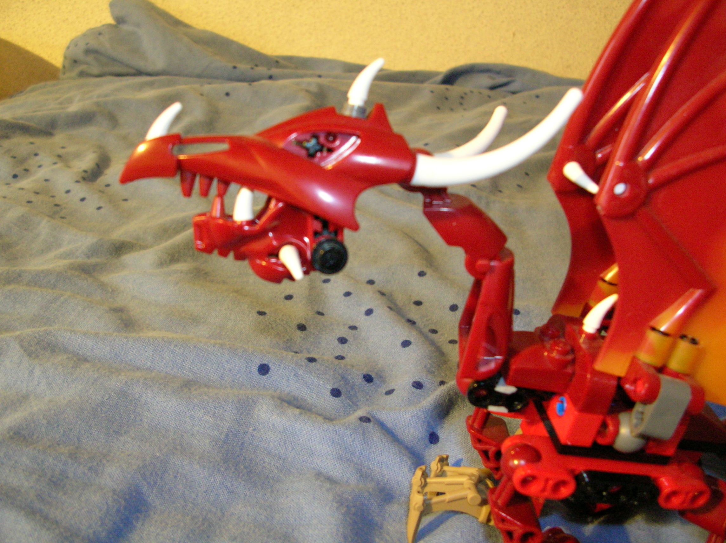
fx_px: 733
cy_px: 272
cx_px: 363
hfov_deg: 52.7
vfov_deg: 40.6
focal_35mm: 35
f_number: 2.8
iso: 200
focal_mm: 5.8
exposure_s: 1.14
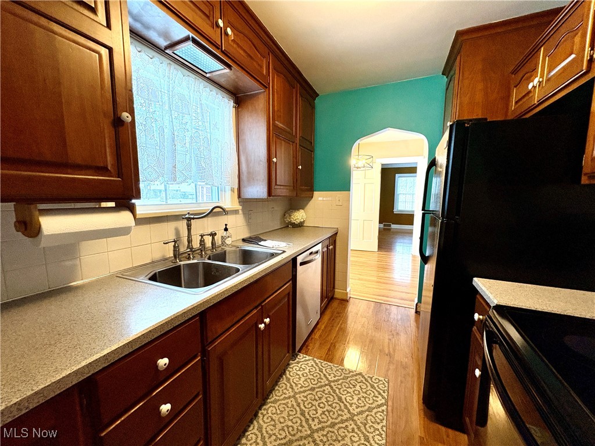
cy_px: 223
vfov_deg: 85.7
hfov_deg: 102.1
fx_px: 241
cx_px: 298
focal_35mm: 14
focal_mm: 2.22
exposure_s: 1/60
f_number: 2.2
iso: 400
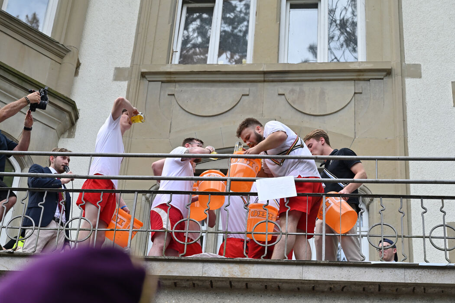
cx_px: 208
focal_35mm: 80
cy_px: 149
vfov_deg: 17.0
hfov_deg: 25.4
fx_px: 1011
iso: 800
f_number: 4
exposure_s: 1/2000
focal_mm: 70
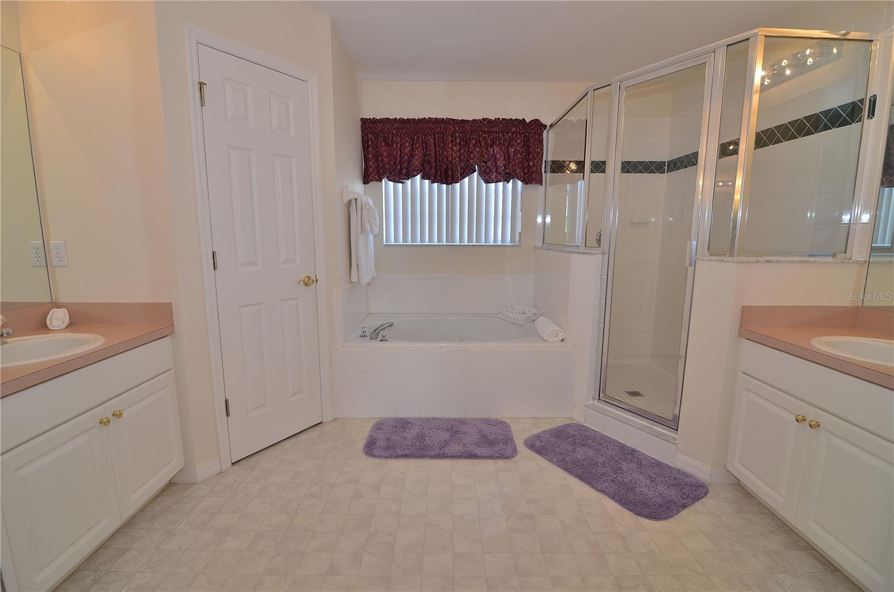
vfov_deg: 71.8
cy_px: 296
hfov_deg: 95.1
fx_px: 409
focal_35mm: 16
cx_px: 447
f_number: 4.5
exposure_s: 1/60
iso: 160
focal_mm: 11
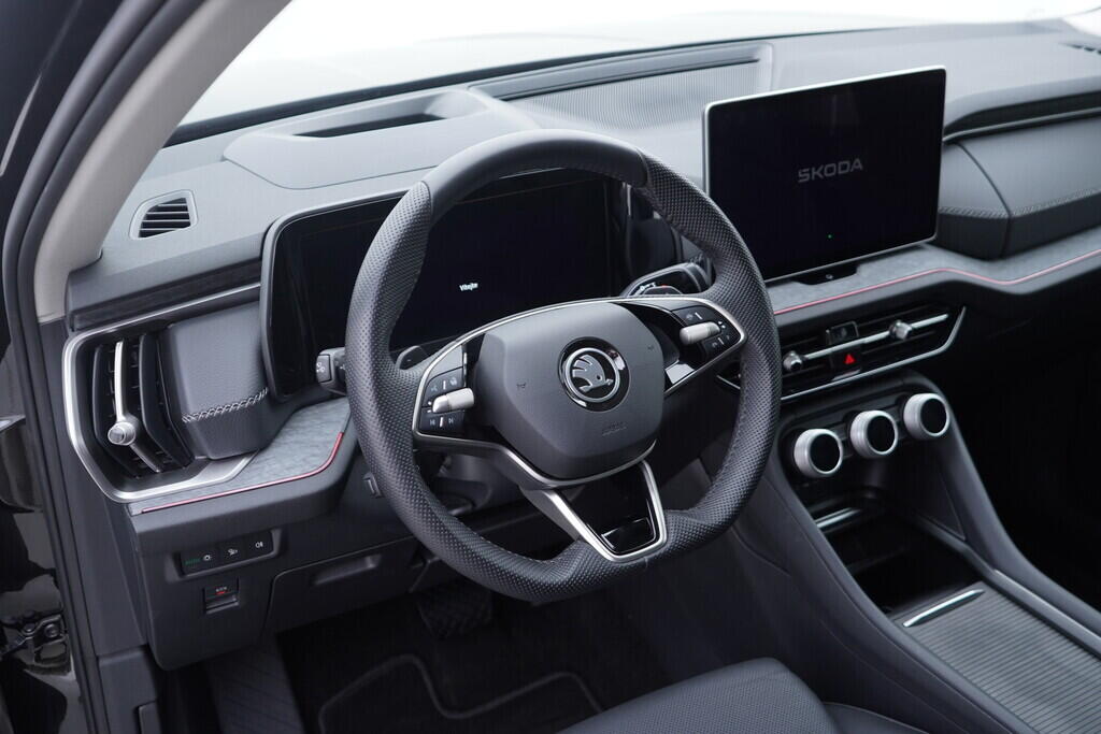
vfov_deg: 36.9
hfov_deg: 53.1
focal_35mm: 36
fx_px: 1101
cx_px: 550
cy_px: 367
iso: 200
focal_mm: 24
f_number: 2.8
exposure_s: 1/40
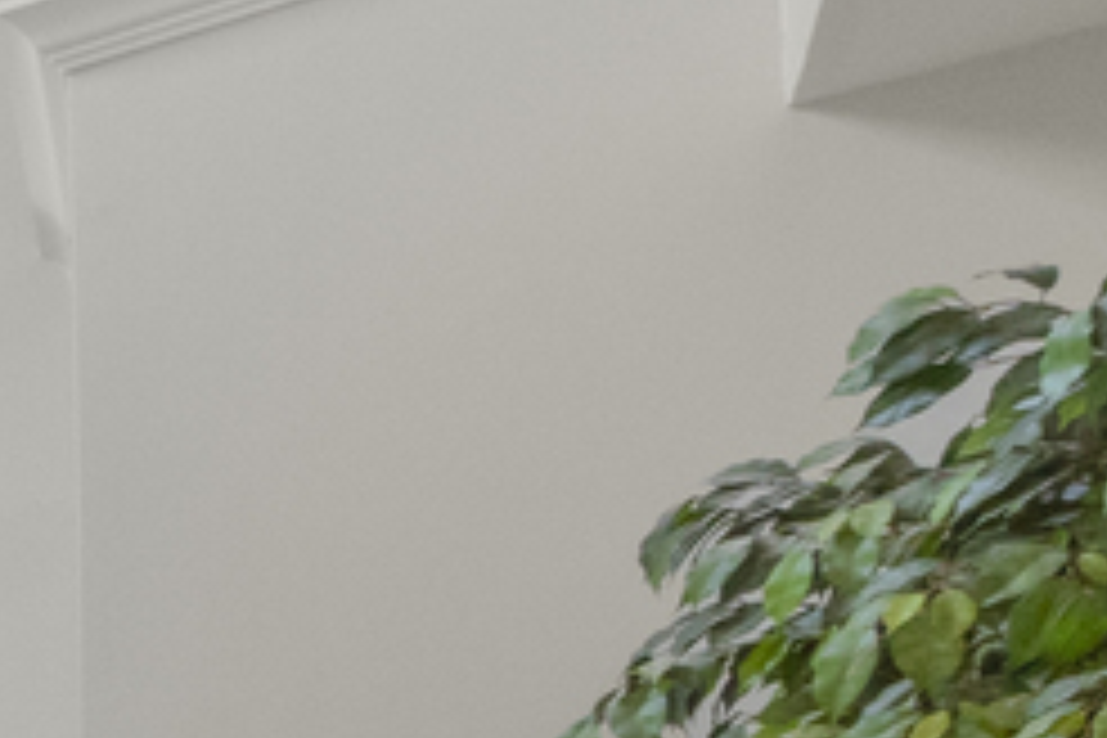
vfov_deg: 12.3
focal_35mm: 92
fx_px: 2829
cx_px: -2277
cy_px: 1683
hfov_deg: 11.3
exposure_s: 1/30
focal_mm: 14
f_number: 11
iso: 640
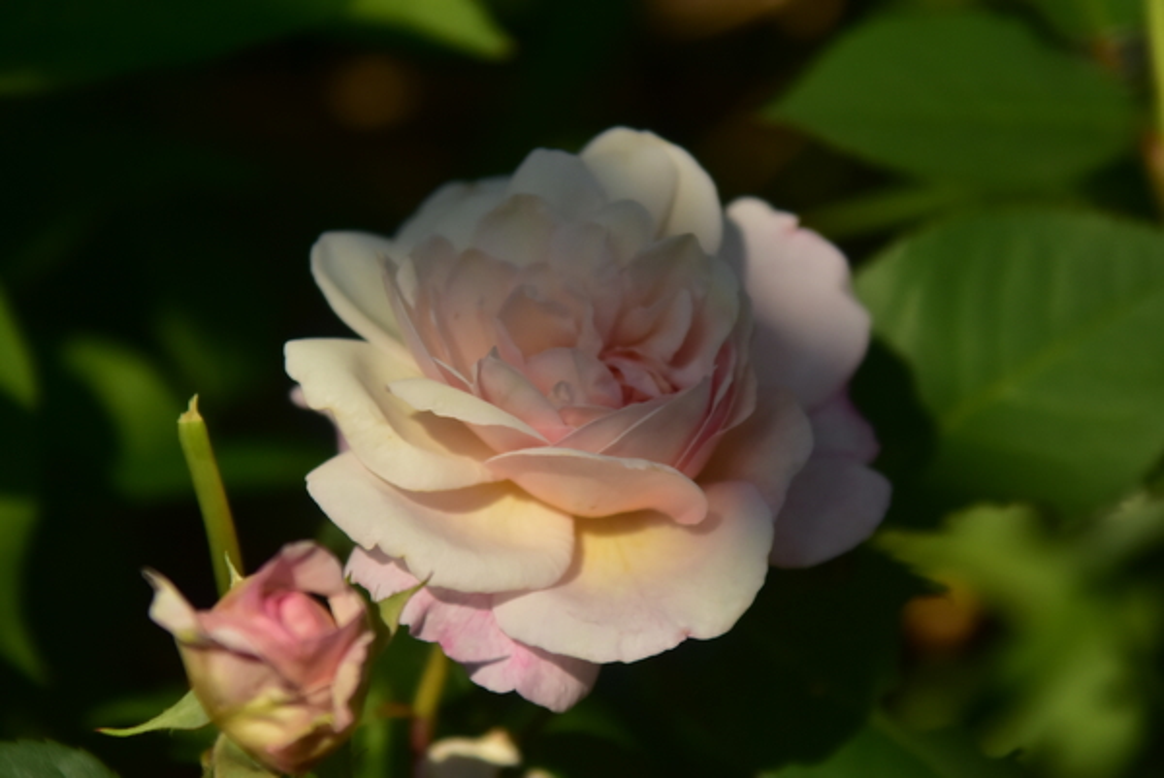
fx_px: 8251
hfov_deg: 8.1
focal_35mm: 255
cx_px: 582
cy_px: 389
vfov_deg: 5.4
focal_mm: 170
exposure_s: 1/6400
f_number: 6
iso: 640
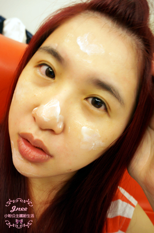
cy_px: 116
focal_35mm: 30
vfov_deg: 62.0
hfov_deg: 43.5
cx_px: 77
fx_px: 193
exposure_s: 1/2
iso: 200
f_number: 8
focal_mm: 20
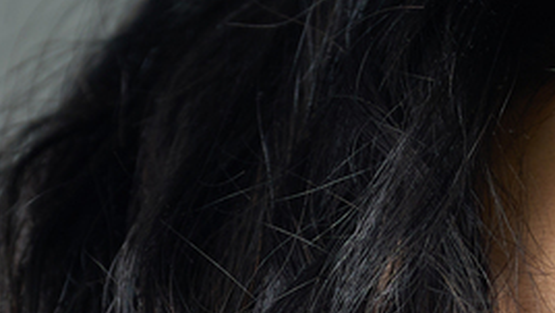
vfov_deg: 0.8
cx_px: 46
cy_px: 1025
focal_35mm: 1561
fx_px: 22981
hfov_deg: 1.4
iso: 100
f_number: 3.5
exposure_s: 1/200
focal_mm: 200
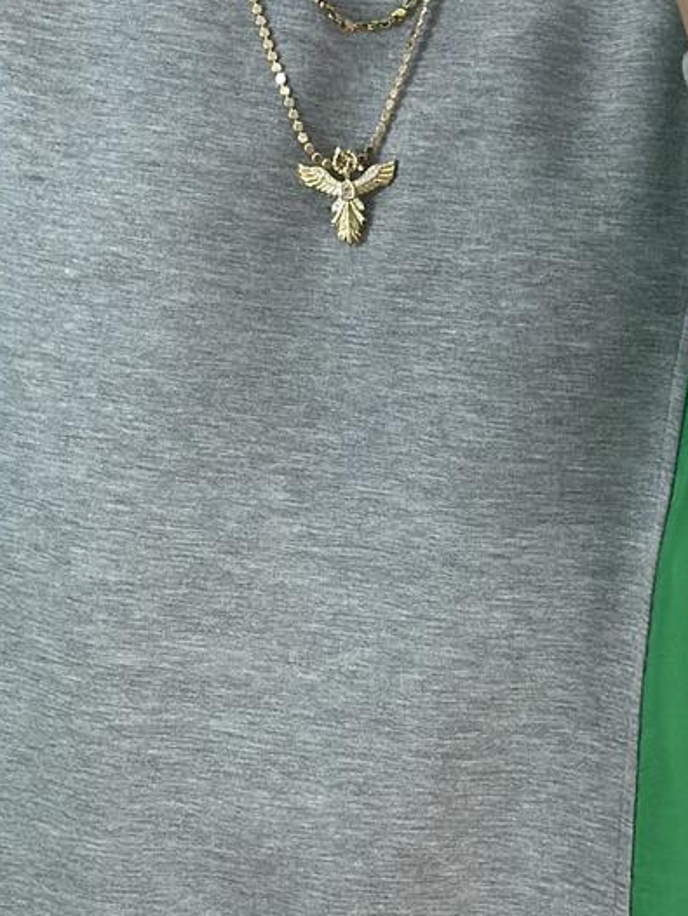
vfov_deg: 13.5
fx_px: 3866
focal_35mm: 146
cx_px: 329
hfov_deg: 10.2
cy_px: 512
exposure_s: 1/230
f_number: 1.78
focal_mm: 6.86
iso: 80
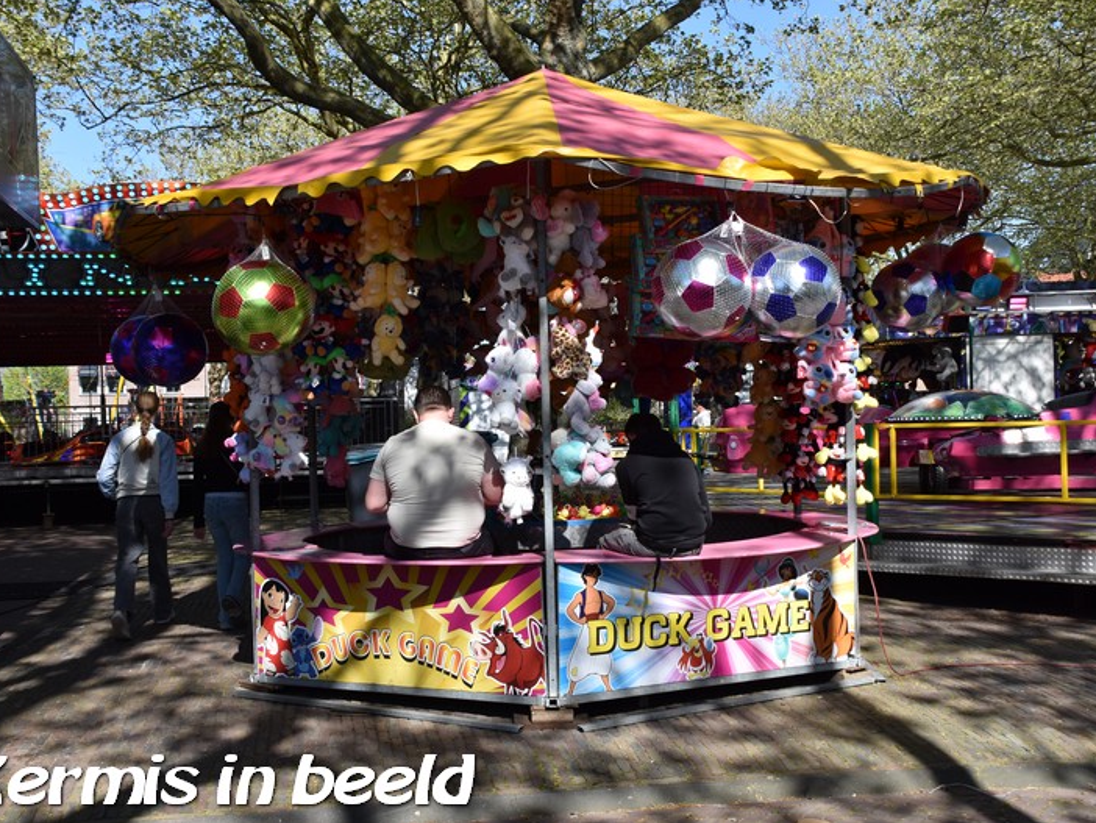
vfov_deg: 31.5
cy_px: 412
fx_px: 1457
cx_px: 529
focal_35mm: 46
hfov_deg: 41.2
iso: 360
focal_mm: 28
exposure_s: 1/500
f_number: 8
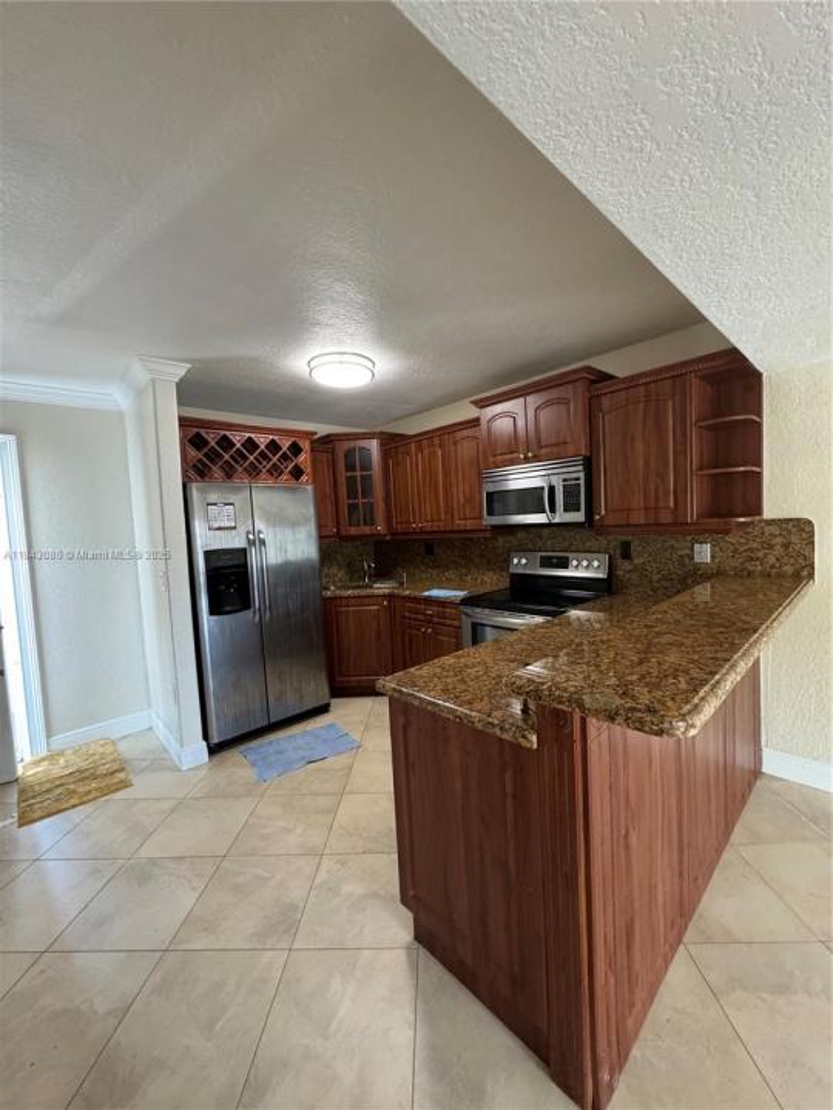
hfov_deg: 85.7
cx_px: 416
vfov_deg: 102.1
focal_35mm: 14
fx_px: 449
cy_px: 555
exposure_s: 1/60
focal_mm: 2.22
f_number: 2.2
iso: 640
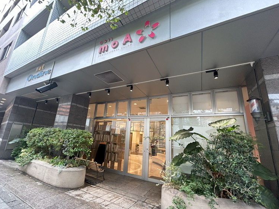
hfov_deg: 98.1
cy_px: 109
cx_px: 134
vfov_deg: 81.7
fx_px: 121
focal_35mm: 15
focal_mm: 1.54
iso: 200
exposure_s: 1/99
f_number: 2.4
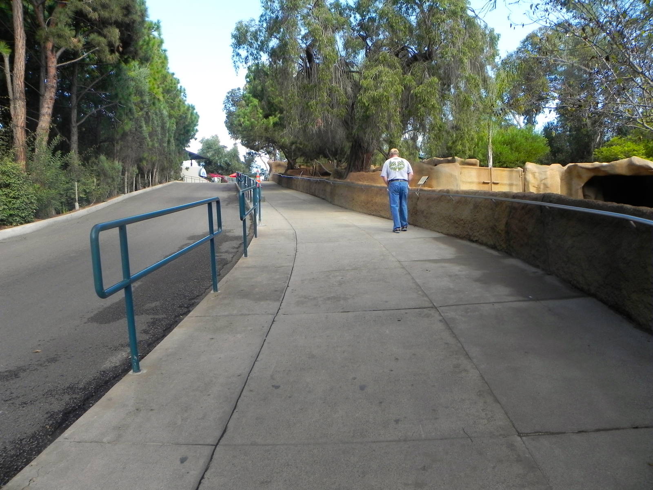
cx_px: 326
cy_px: 245
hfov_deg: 67.3
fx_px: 490
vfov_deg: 53.1
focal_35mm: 26
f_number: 5
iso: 160
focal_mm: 4.6
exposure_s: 1/150
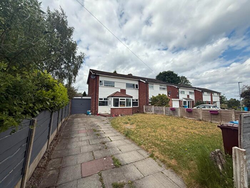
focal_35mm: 14
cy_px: 94
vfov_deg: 85.7
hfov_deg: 102.1
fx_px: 101
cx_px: 125
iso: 50
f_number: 2.2
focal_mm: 2.22
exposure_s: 1/2611
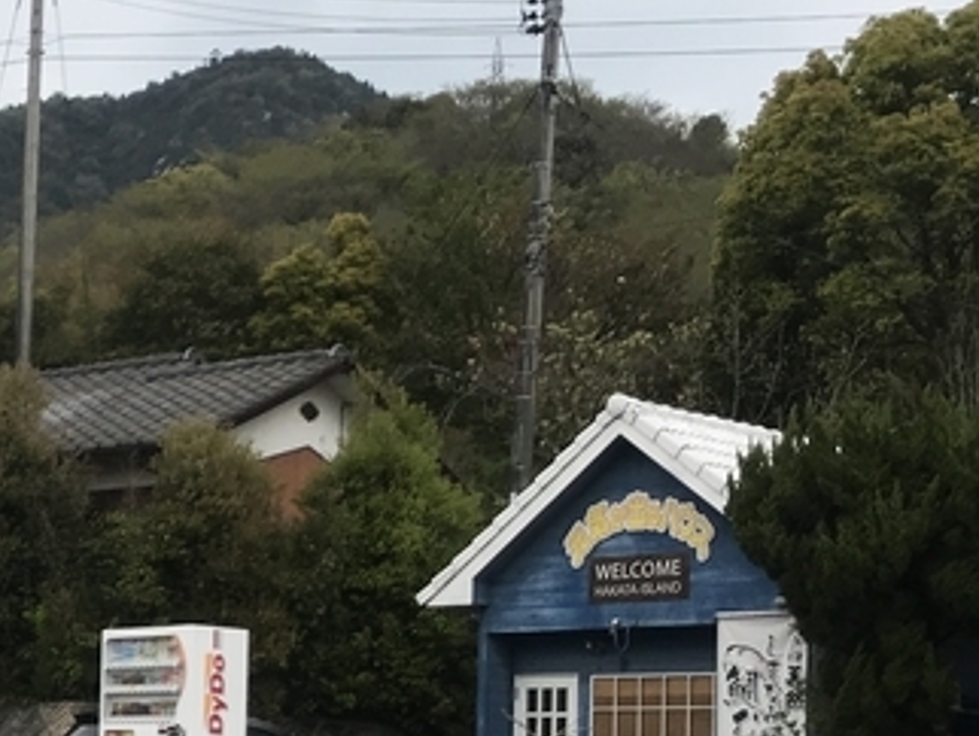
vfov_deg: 16.4
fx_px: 2519
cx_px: -331
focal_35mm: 89
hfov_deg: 20.0
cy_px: 645
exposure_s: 1/772
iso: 20
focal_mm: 3.99
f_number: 1.8
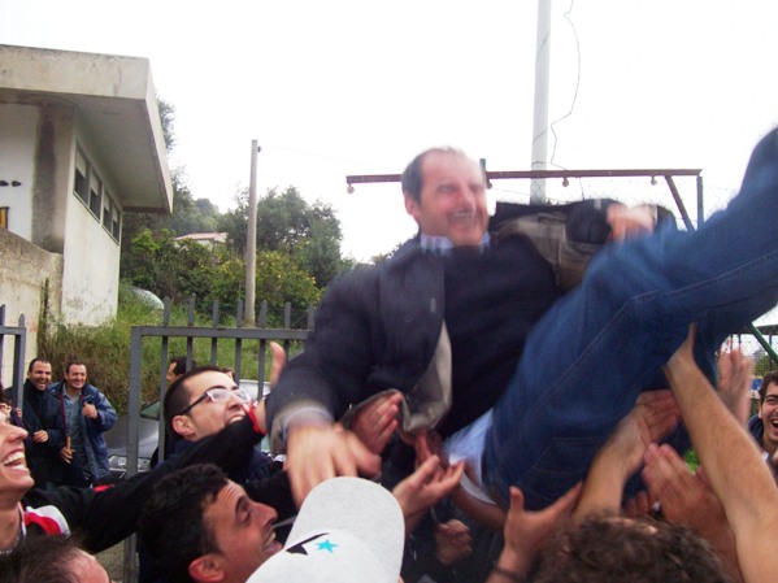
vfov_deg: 41.8
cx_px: 389
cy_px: 292
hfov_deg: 54.0
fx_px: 764
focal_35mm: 34
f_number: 2.7
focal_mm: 5.6
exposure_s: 1/112
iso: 140
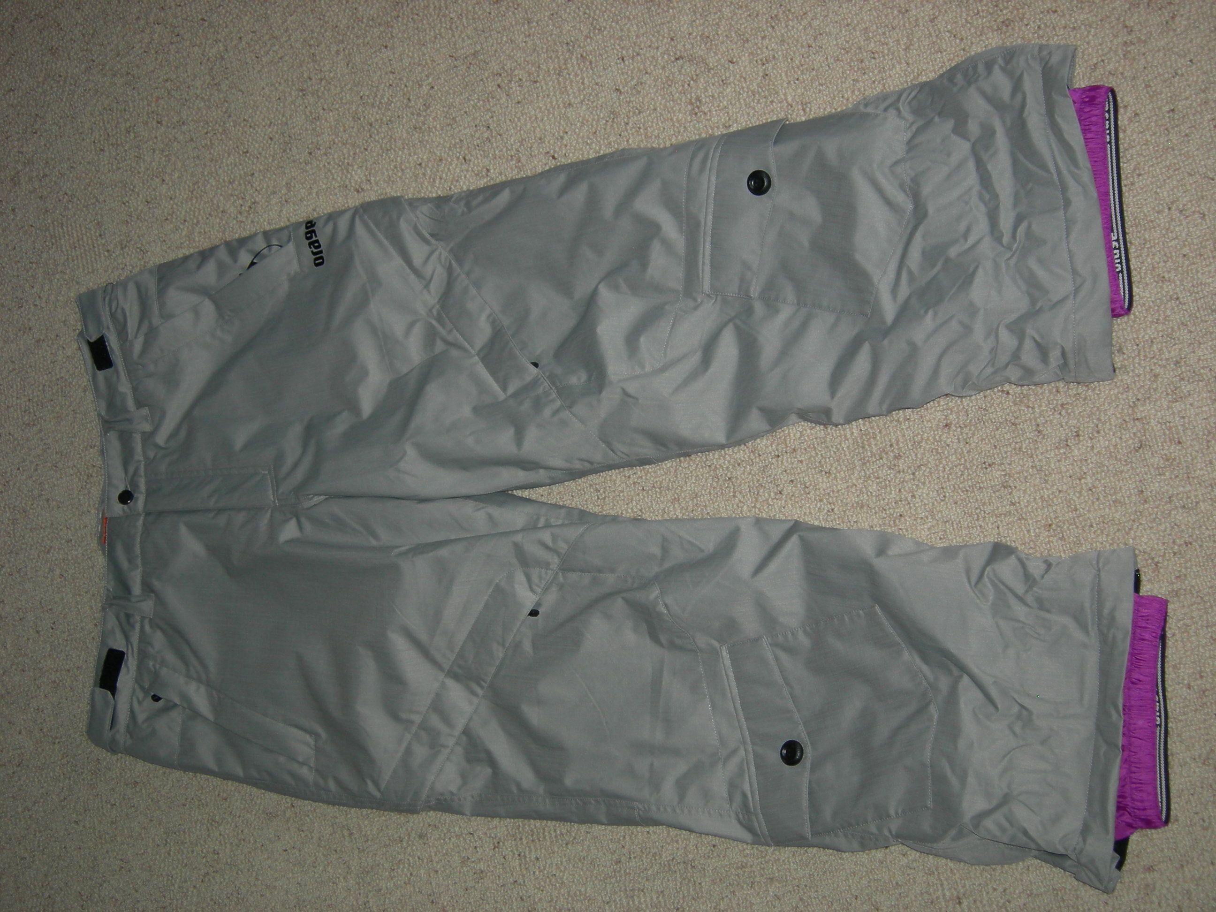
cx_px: 608
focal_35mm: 50
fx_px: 1756
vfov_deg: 29.1
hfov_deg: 38.2
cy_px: 456
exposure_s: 1/60.1
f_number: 3.1
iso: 64
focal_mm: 10.4
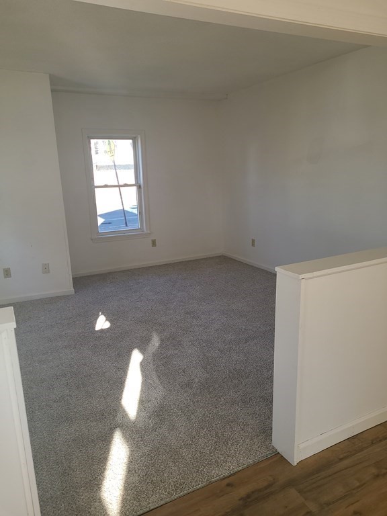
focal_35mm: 26
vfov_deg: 67.3
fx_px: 388
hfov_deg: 53.1
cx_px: 194
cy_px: 258
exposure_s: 1/120
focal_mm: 5.4
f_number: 1.8
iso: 50
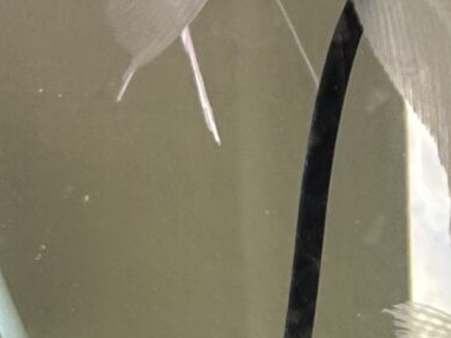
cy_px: 141
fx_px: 2096
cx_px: 675
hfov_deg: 11.7
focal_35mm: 161
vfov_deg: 9.2
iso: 160
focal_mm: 6.86
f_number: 1.78
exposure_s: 1/100
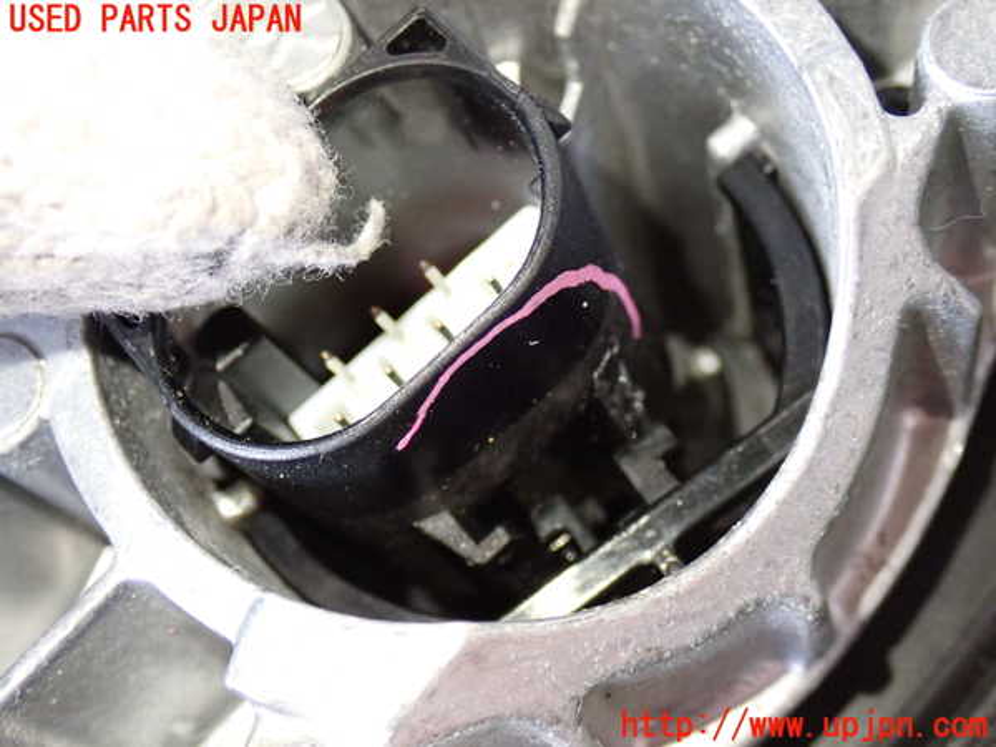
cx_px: 498
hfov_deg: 33.2
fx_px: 1669
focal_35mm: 58
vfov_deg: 25.2
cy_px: 374
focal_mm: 10.35
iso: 800
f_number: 3.5
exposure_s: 1/50
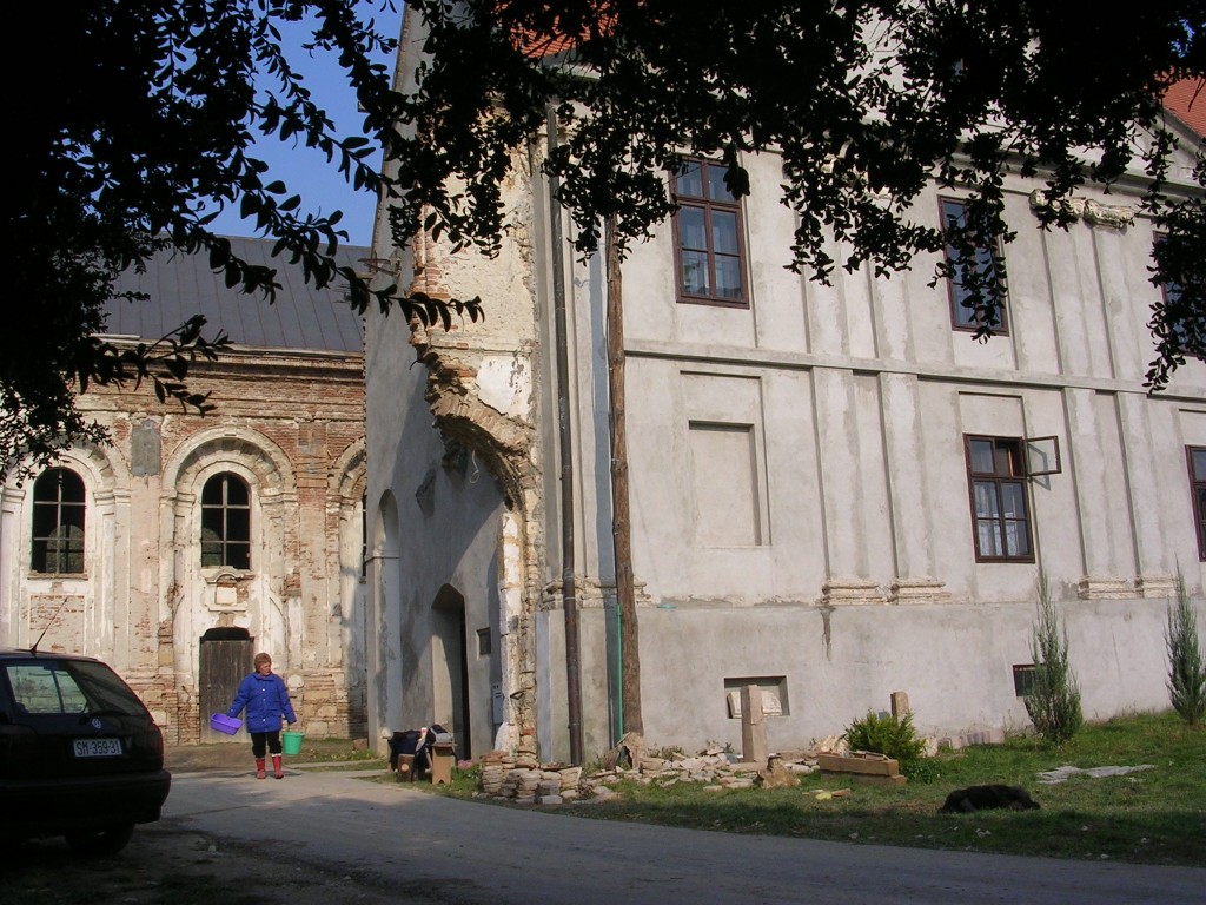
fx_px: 1324
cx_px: 603
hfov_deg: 49.0
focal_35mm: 38
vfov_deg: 37.7
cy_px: 452
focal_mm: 5.8
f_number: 5.6
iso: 50
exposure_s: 1/292
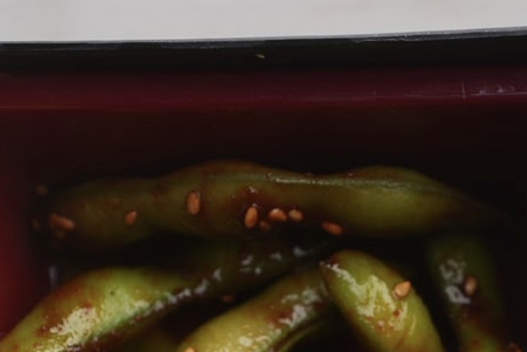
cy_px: 515
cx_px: 183
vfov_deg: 14.3
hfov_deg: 22.5
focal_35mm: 90
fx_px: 1319
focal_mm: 28
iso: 100
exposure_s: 1/60
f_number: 4
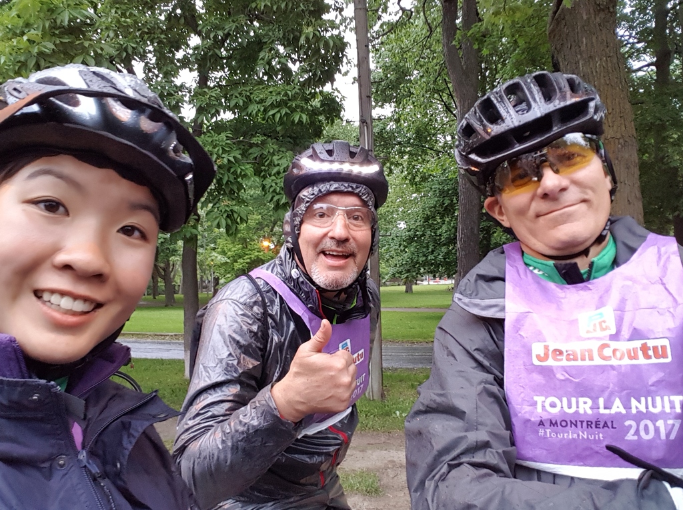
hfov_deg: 79.1
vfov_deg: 63.3
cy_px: 255
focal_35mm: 21
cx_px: 342
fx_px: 414
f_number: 1.7
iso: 200
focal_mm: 2.1
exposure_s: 1/25
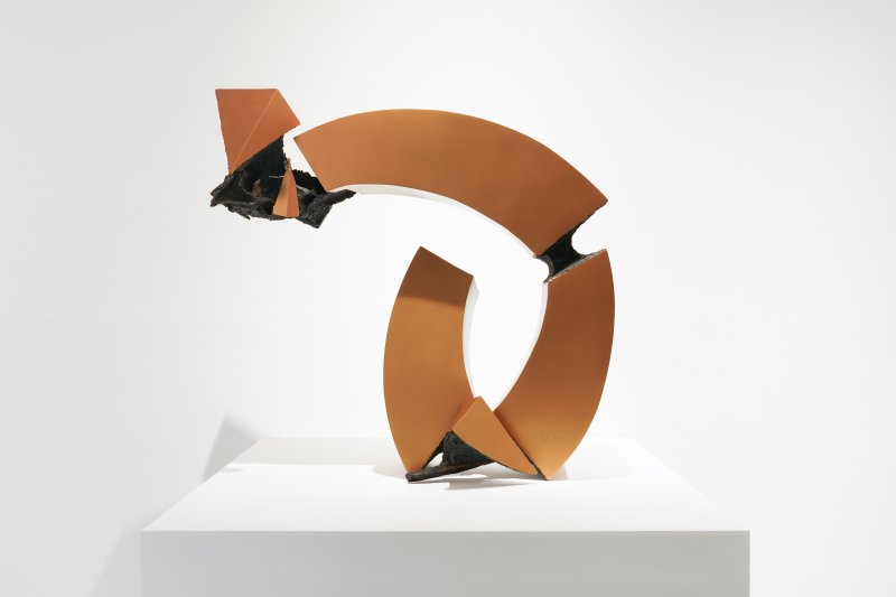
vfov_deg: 37.8
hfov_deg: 54.4
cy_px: 298
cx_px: 448
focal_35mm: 35
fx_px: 871
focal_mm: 35
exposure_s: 1/6
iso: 400
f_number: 16
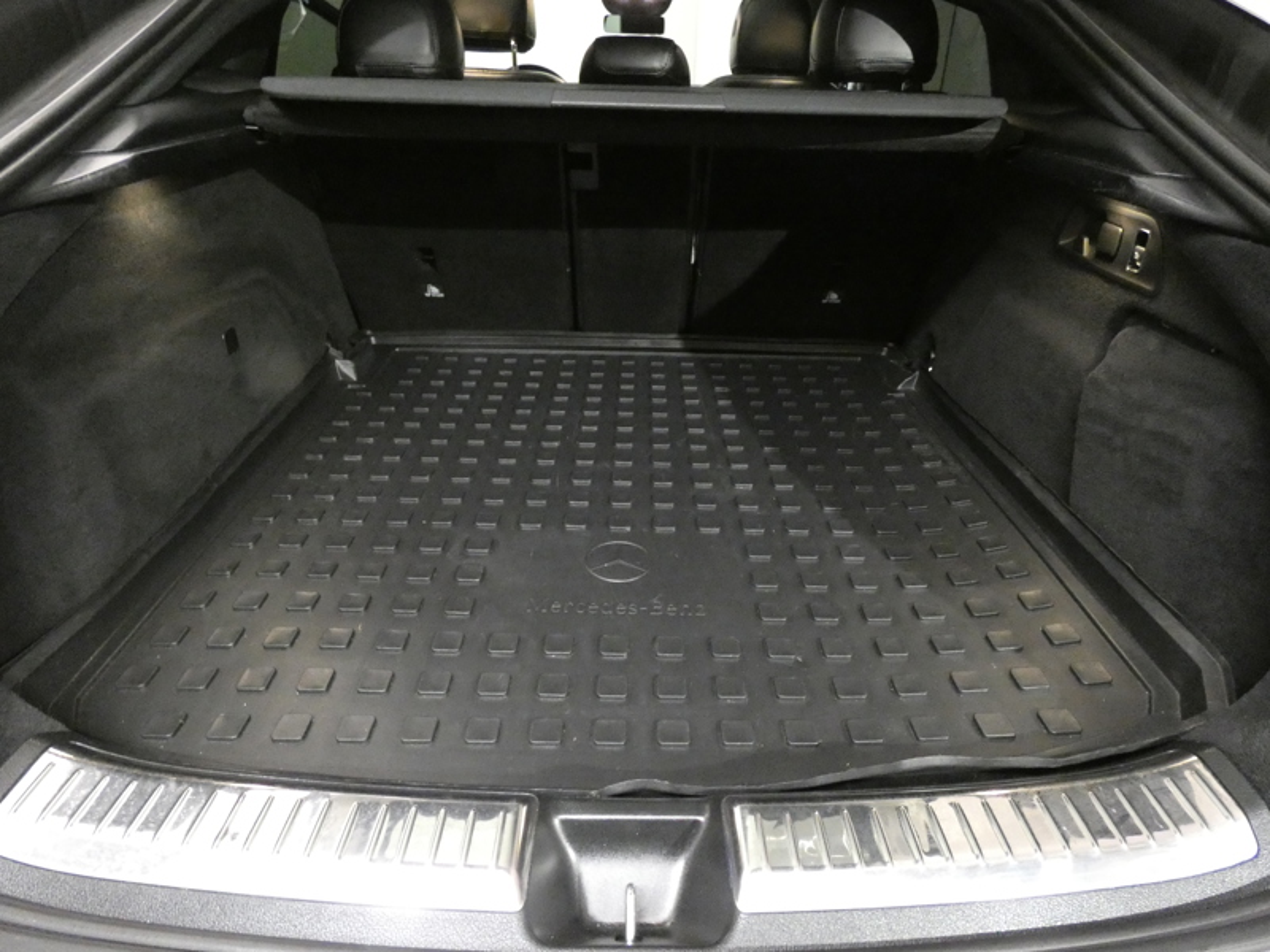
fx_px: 734
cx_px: 635
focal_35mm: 20
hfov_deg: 81.7
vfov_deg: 66.0
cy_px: 476
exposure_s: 1/30
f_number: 2.8
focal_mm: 3.6
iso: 1600
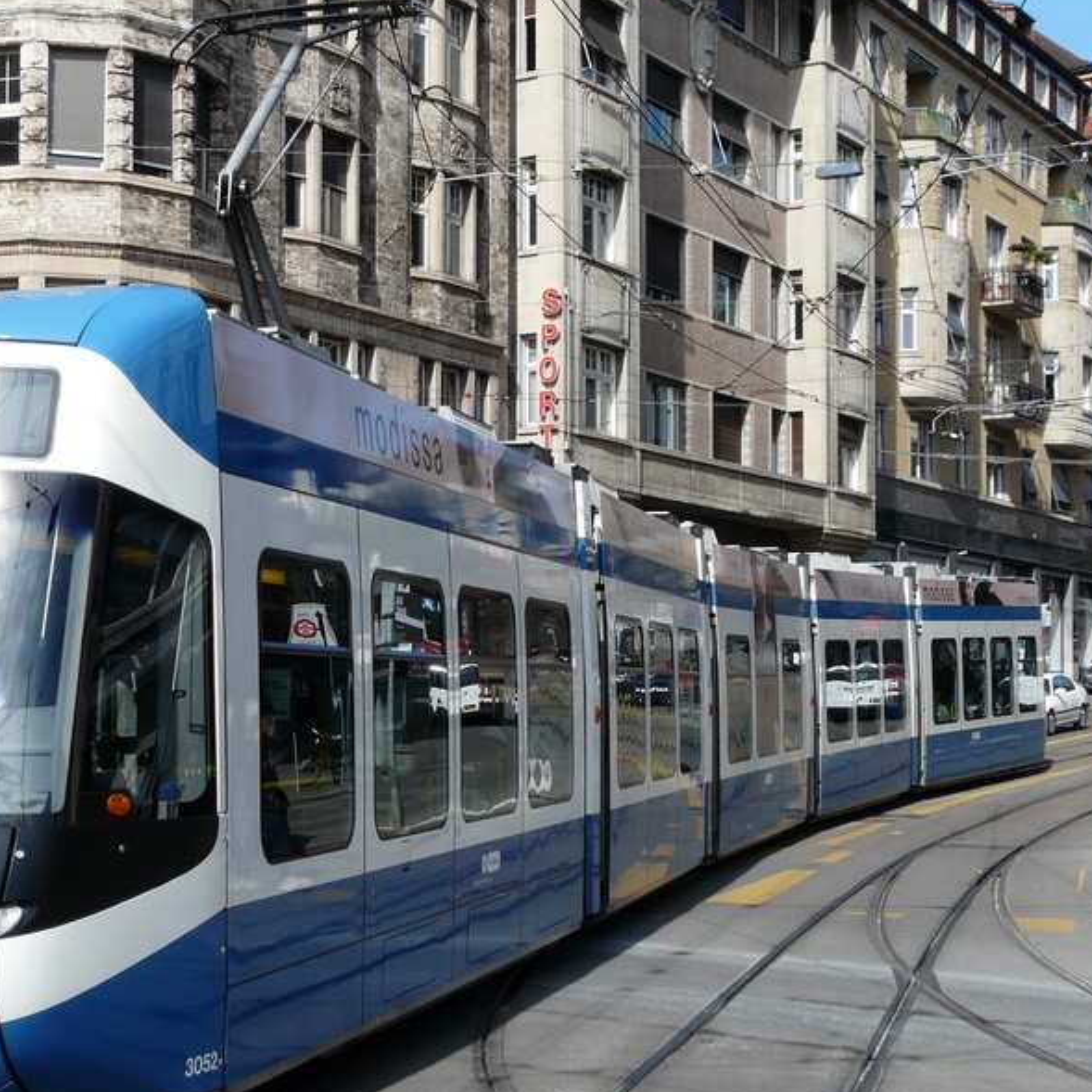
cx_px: 324
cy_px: 612
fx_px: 2248
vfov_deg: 27.3
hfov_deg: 27.1
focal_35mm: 63
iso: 100
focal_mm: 6.8
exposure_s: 1/400
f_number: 5.6
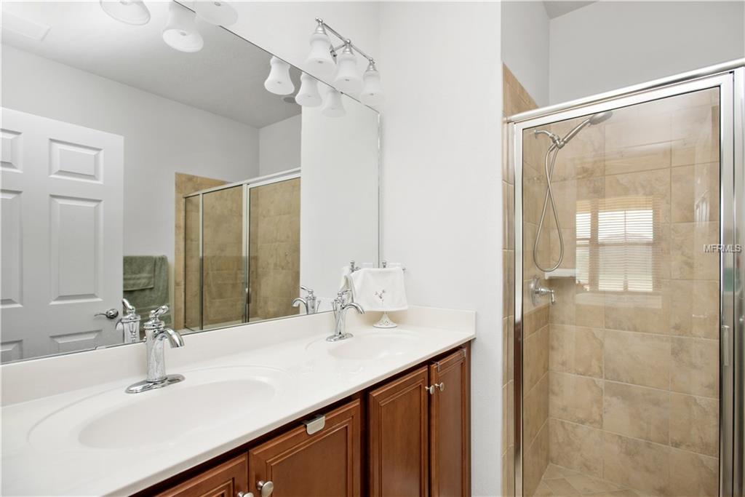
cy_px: 248
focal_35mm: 17
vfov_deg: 70.5
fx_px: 352
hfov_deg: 93.3
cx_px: 372
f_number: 7.1
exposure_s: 1/15
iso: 400
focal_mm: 17
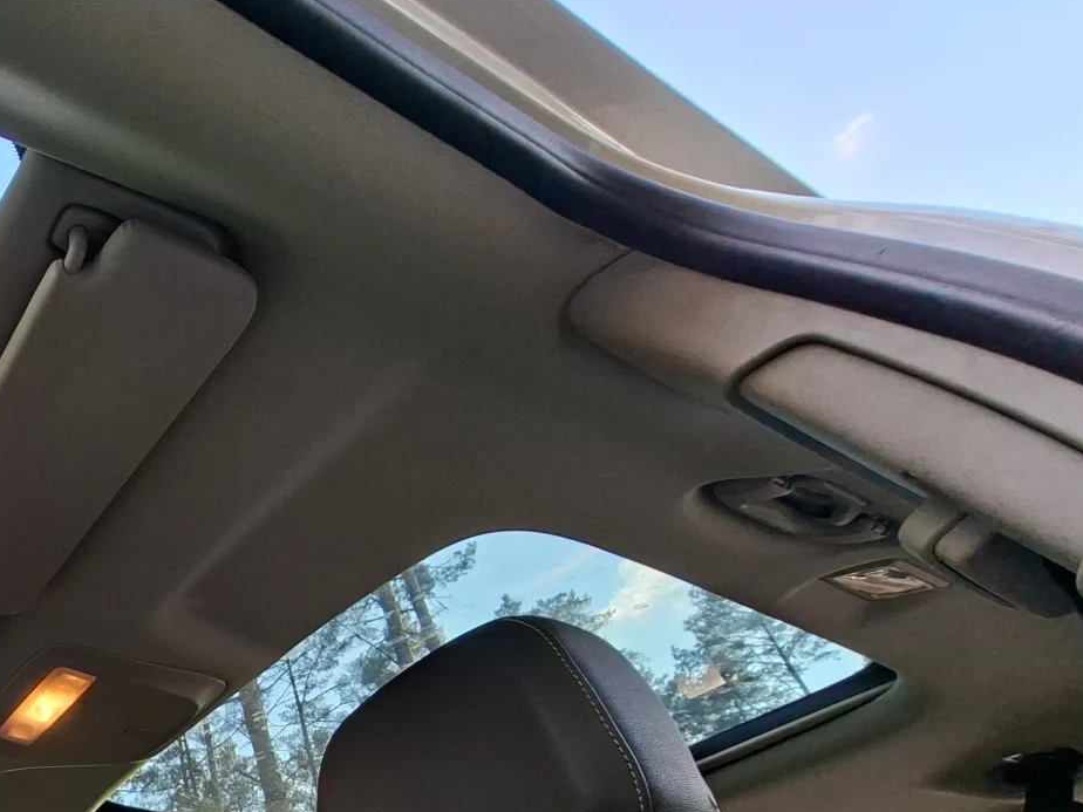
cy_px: 760
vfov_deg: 45.5
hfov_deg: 50.8
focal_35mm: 27
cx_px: -29
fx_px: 845
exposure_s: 1/120
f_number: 2.2
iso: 50
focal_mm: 1.74
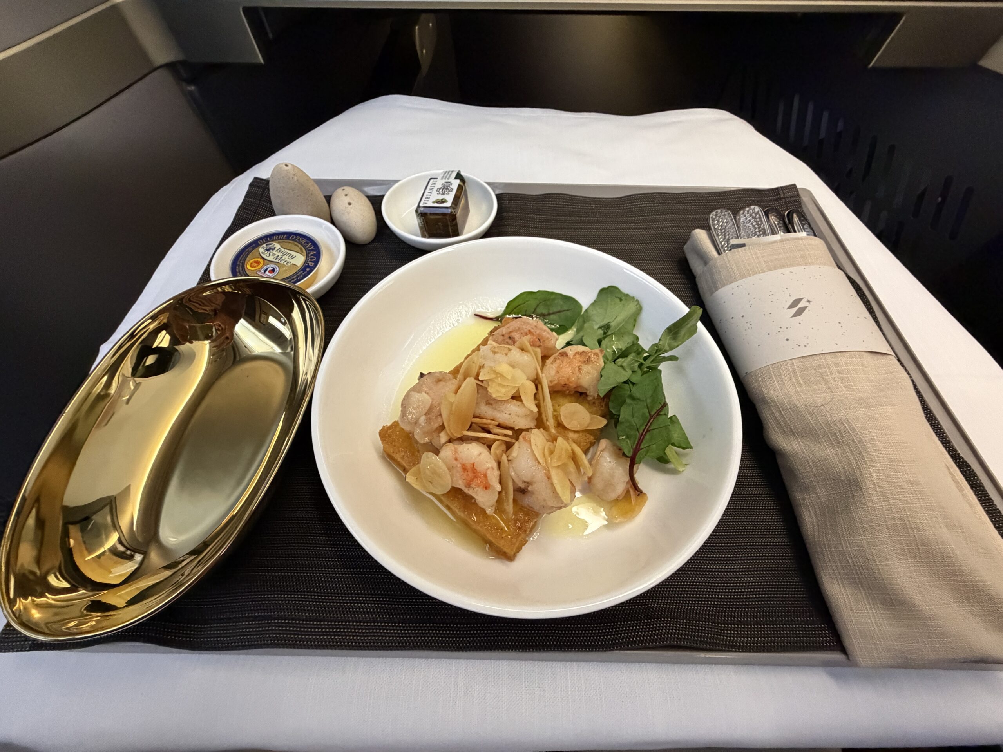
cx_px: 502
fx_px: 406
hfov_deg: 102.1
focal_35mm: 14
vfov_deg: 85.7
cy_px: 376
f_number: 2.2
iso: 640
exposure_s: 1/54
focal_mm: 2.22
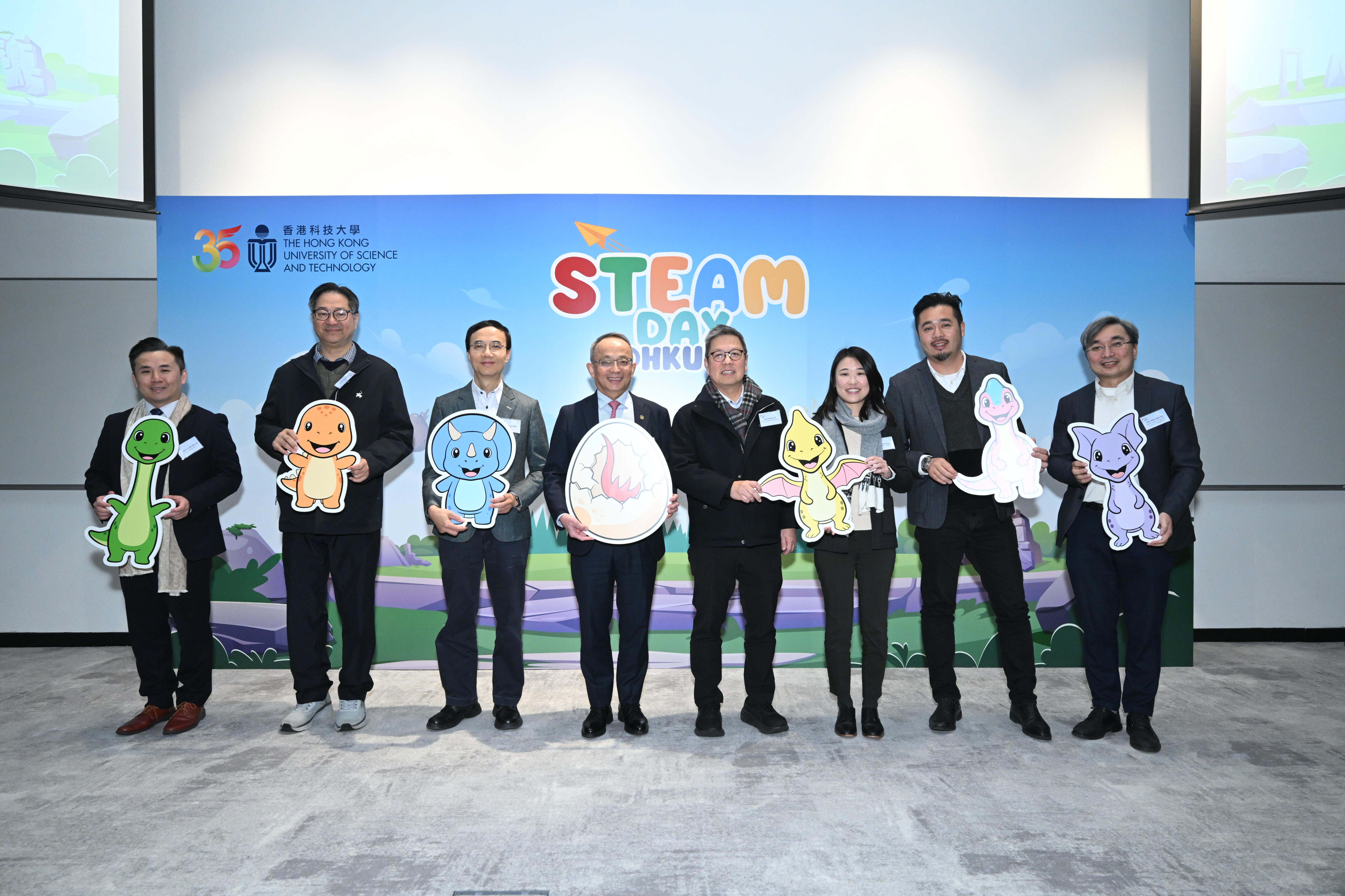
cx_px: 672
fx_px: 803
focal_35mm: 22
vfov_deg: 58.3
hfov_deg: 79.9
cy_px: 448
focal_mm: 21.5
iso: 3200
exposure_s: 1/200
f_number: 6.3
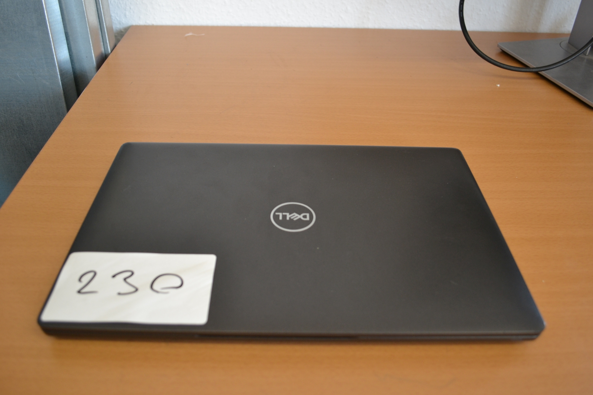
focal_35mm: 30
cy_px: 198
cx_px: 296
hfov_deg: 61.9
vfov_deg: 43.6
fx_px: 494
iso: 400
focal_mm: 20
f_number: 3.8
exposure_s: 1/50
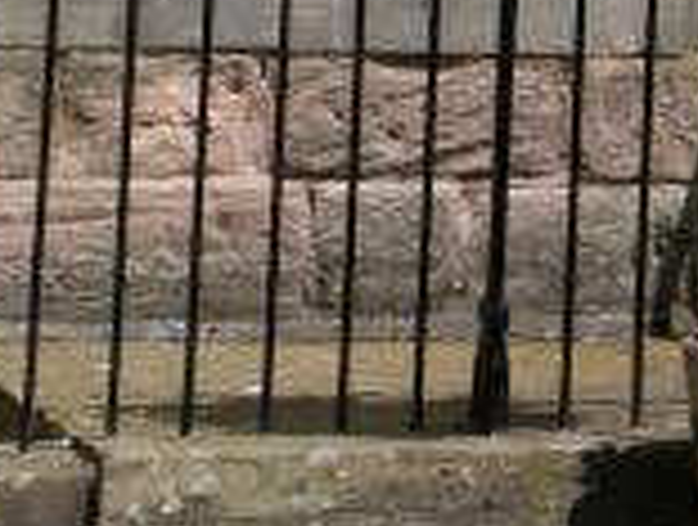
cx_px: 1549
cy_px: -677
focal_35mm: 280
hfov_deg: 6.8
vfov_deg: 5.2
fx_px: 5659
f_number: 5.6
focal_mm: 10.5
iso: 100
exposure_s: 1/320
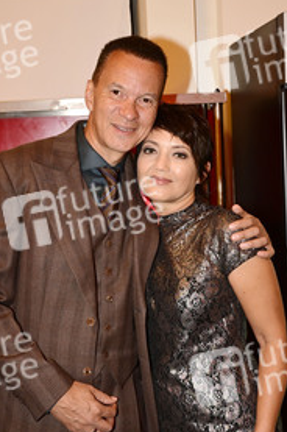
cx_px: 128
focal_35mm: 52
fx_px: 623
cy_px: 292
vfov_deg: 37.8
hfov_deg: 25.9
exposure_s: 1/200
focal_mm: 36
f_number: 5
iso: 2000
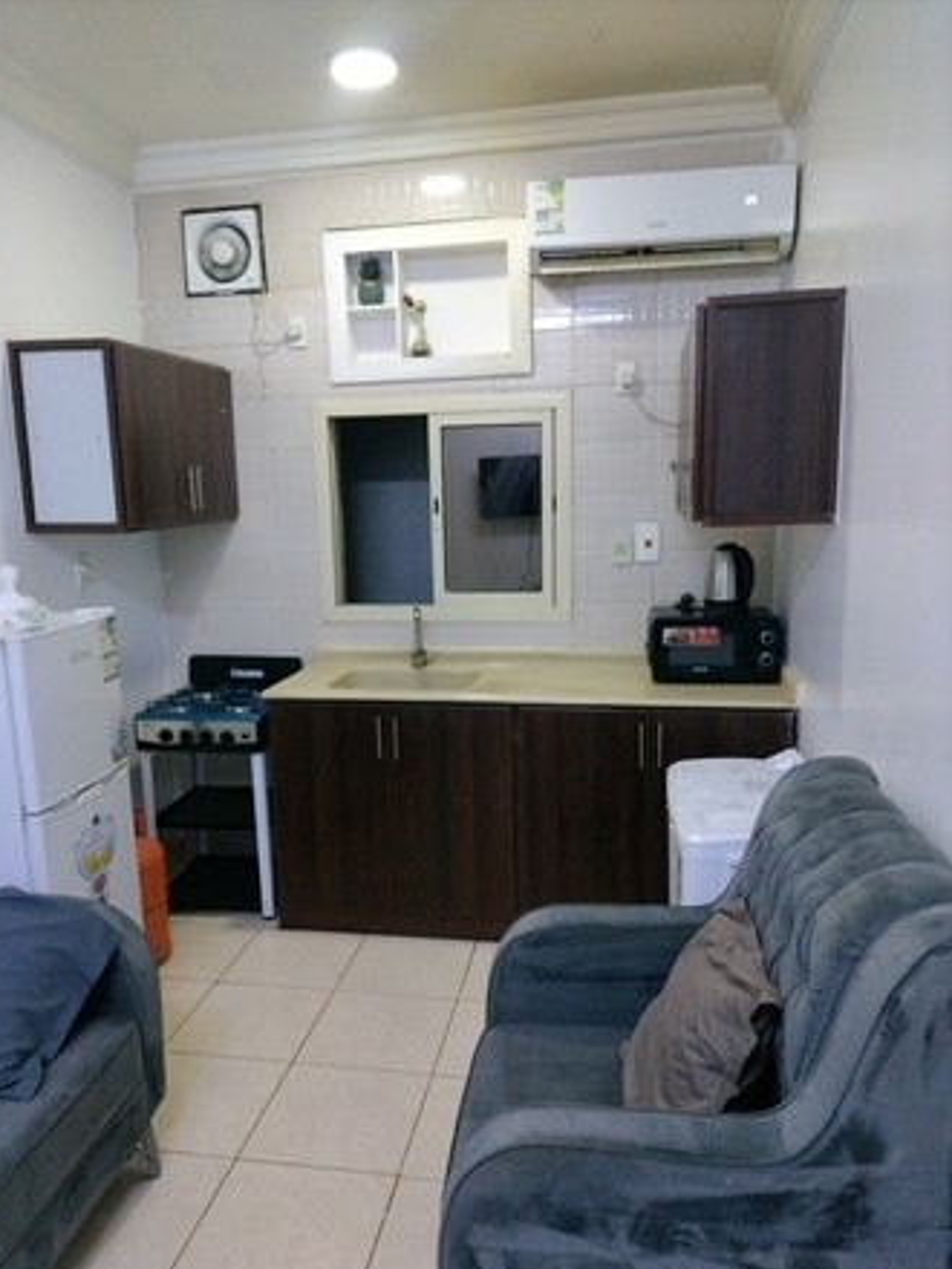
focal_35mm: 27
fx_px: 990
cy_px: 656
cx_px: 460
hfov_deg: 51.3
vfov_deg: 65.3
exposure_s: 1/50
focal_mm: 4.7
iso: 2400
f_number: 1.8
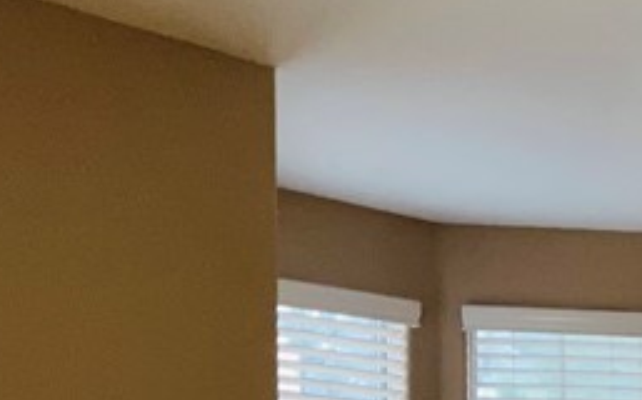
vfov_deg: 11.2
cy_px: 688
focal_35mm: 110
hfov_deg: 17.7
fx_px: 1923
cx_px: 842
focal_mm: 5.1
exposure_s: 1/60
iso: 250
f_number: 1.6
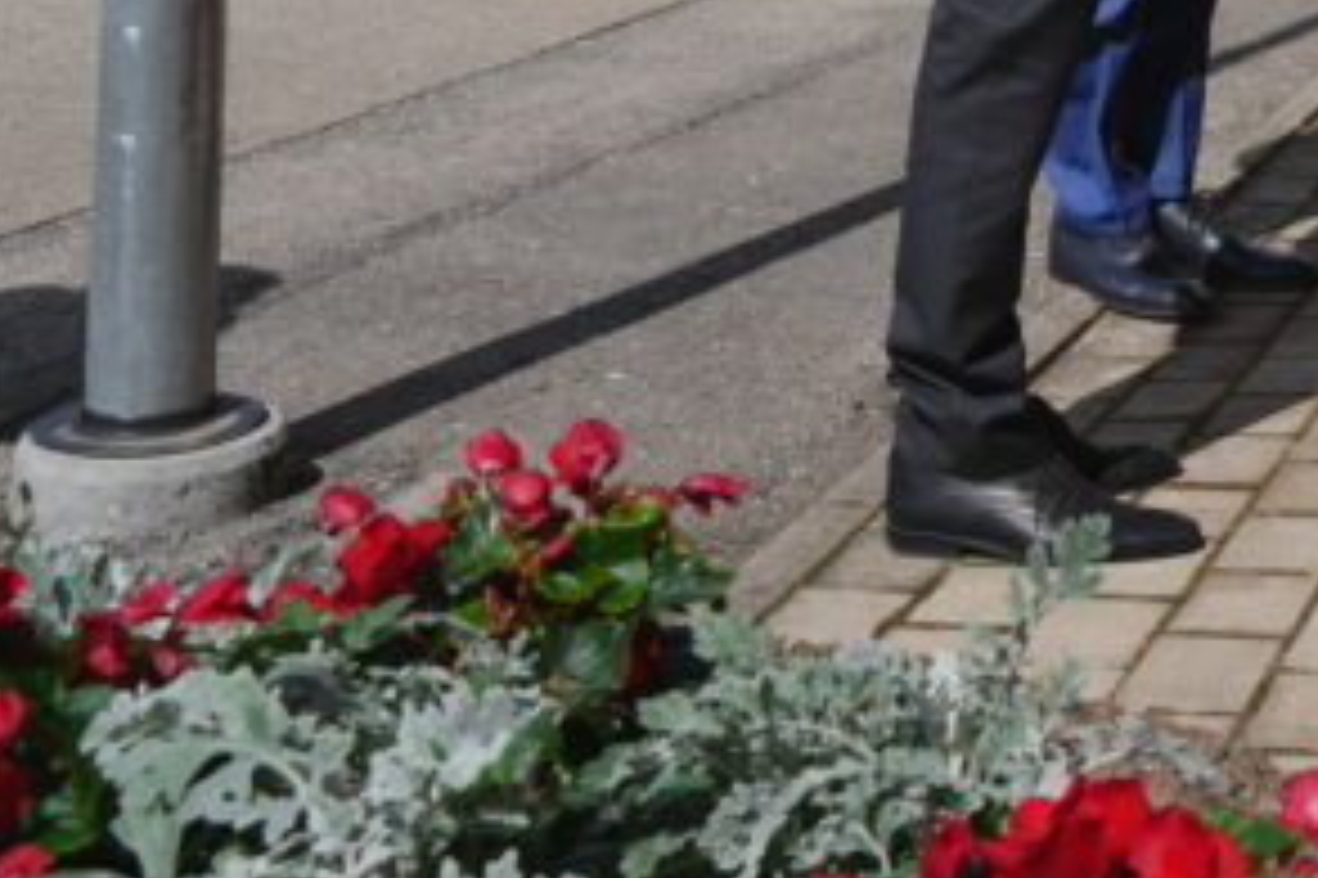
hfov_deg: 21.8
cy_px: -633
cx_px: 1727
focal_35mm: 84
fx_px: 3073
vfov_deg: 14.5
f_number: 8
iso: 100
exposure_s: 1/320
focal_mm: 24
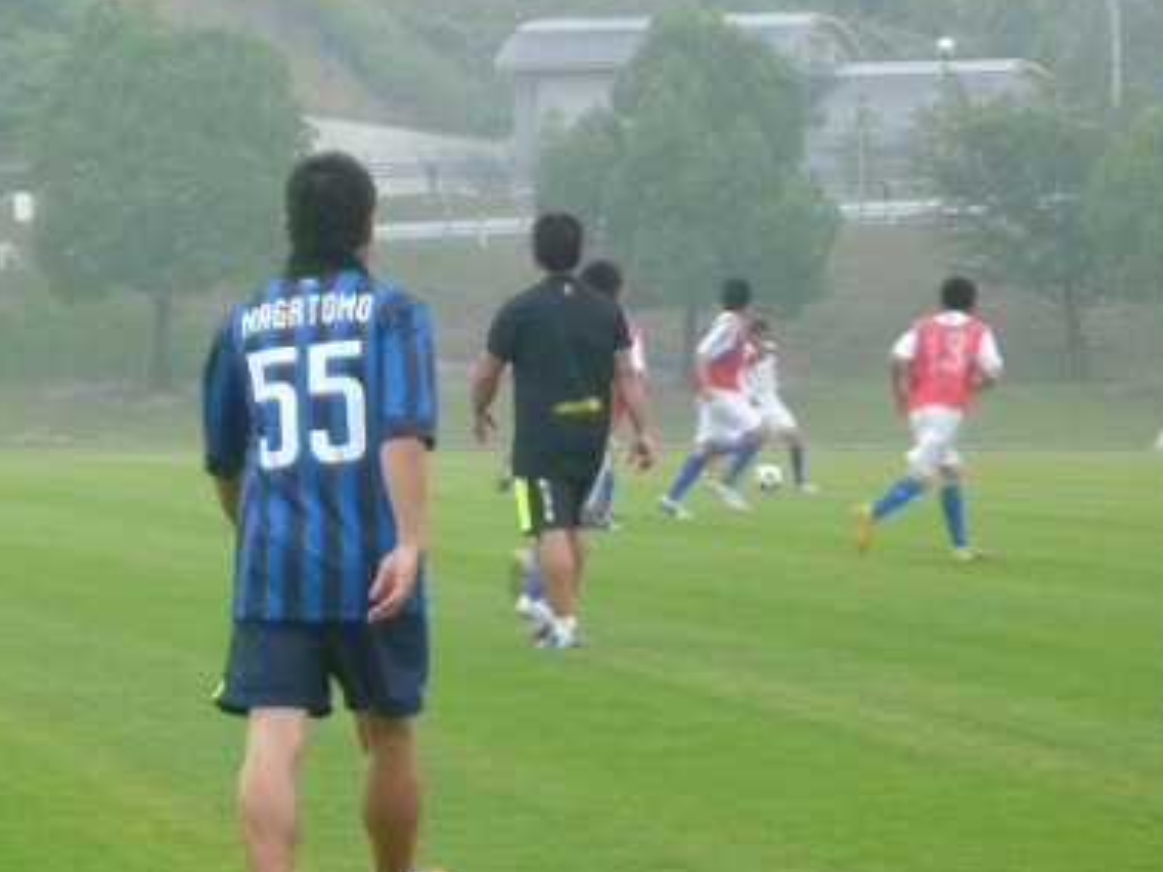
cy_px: 388
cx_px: 497
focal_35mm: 239
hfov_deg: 8.3
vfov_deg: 6.2
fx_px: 8027
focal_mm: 22.5
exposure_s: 1/60
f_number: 5.9
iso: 400
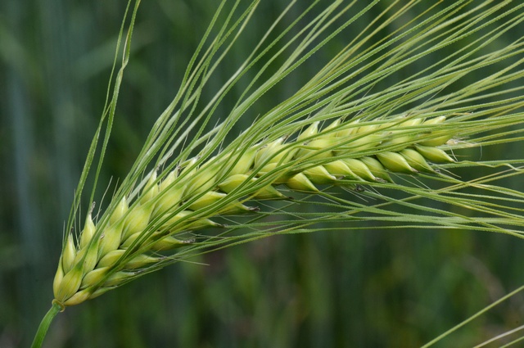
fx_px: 2290
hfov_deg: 13.1
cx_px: 262
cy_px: 174
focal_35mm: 158
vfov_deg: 8.7
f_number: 18
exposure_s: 1/100
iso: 400
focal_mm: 105
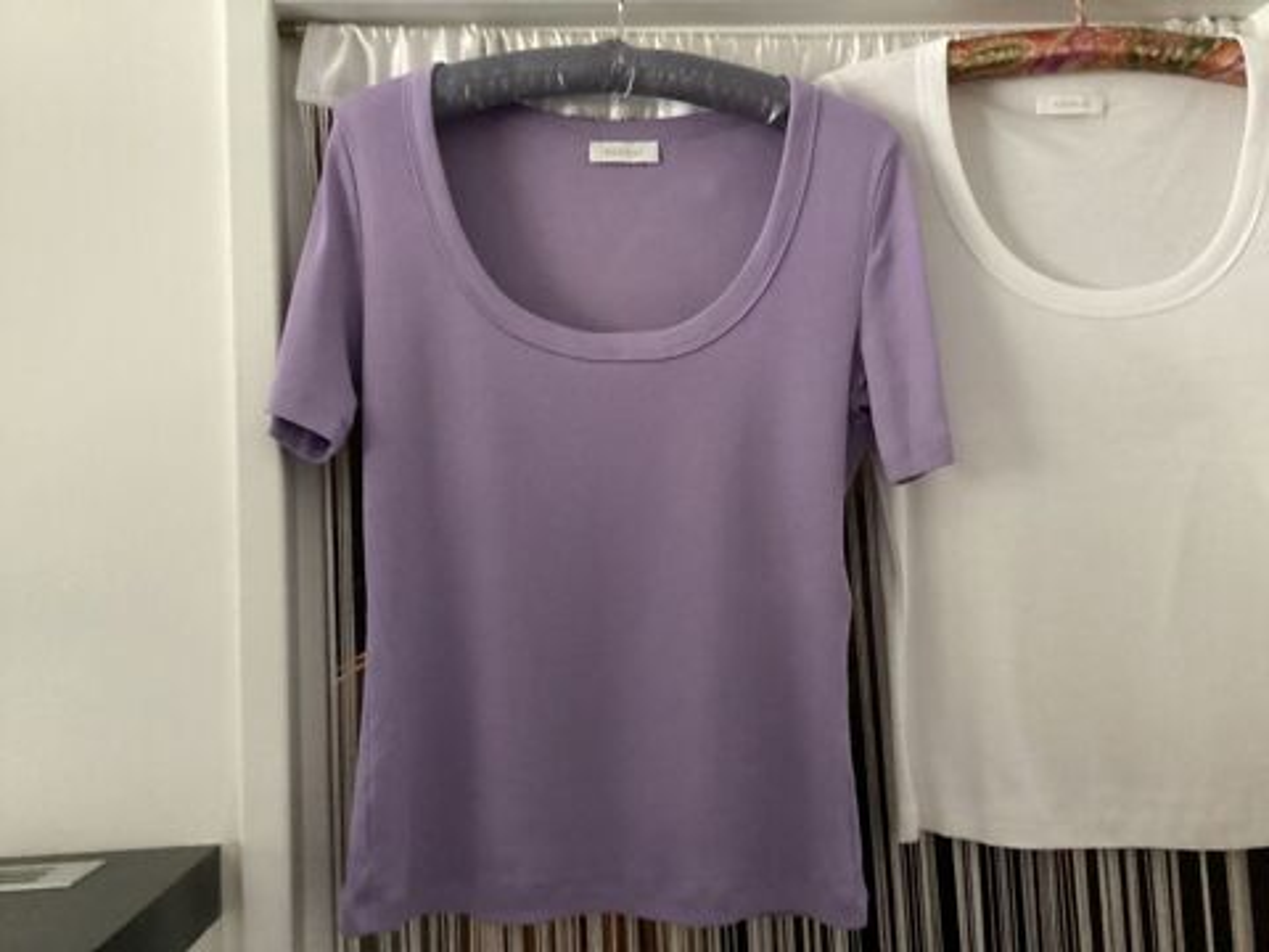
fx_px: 1136
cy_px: 476
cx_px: 634
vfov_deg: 45.4
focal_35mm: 31
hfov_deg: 58.4
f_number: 2.4
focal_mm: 3.3
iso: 800
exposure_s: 1/30
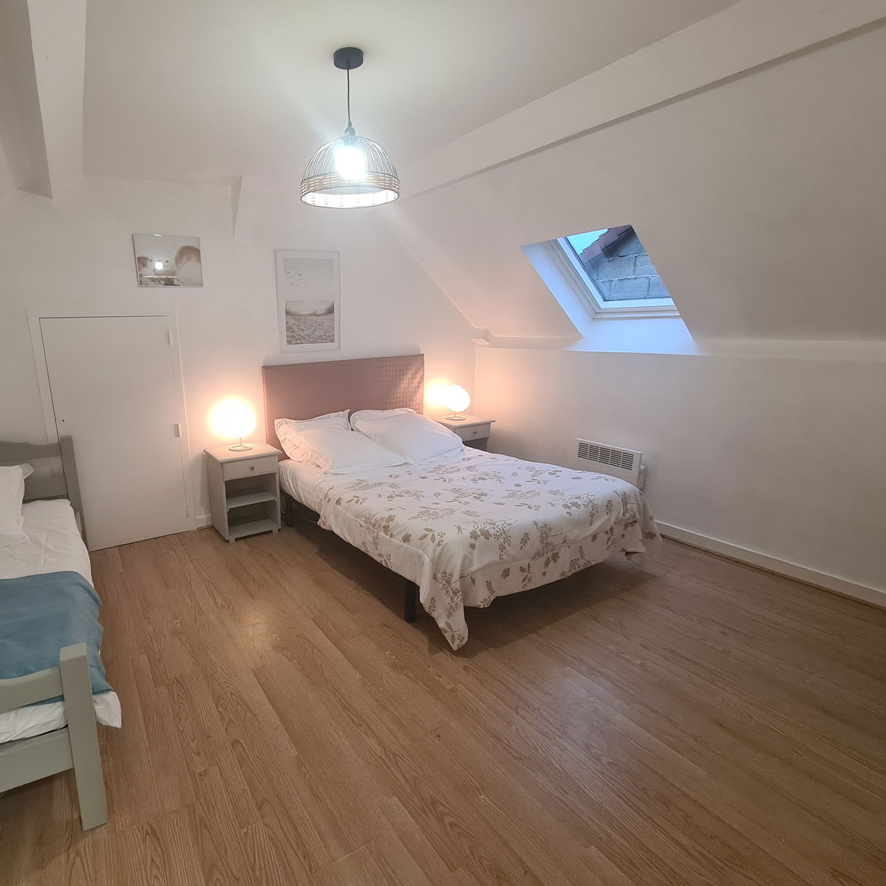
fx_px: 463
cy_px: 451
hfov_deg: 85.4
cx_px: 322
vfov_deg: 87.4
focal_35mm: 16
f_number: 2.2
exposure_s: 1/50
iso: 250
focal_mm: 2.2
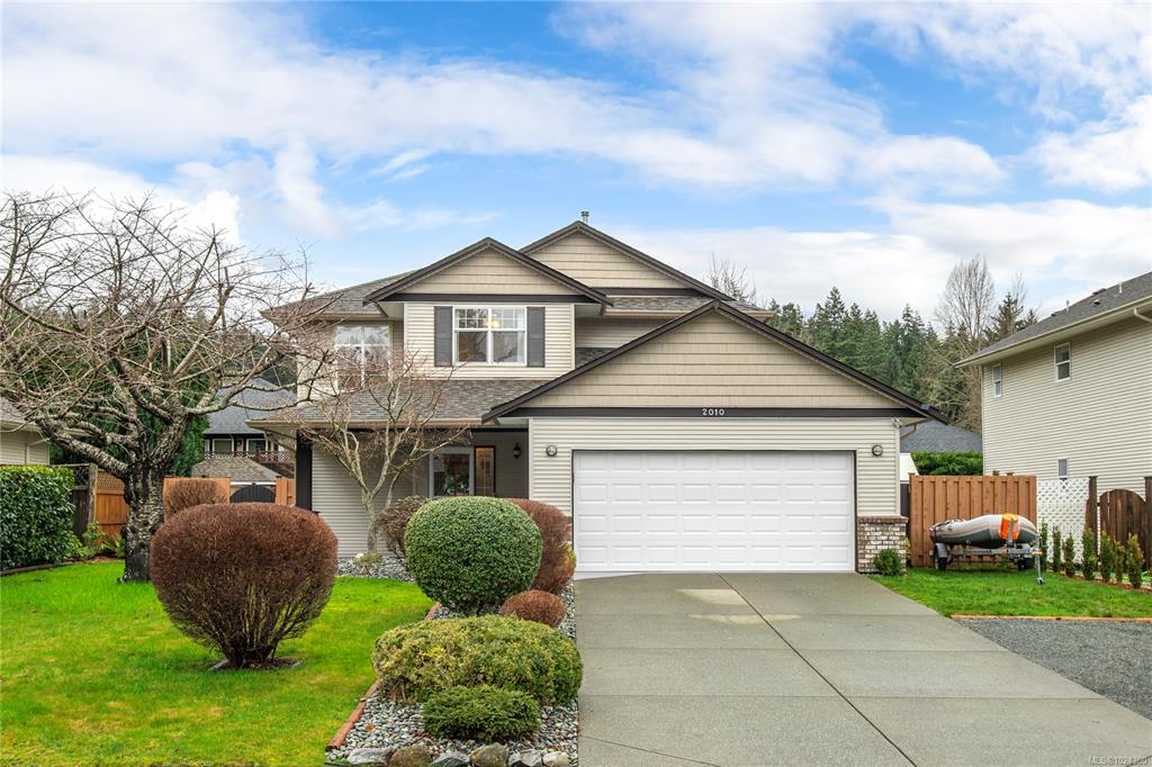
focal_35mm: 36
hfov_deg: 53.1
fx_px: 1152
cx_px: 576
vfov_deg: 36.8
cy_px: 384
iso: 320
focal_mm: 24
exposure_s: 1/125
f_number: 8
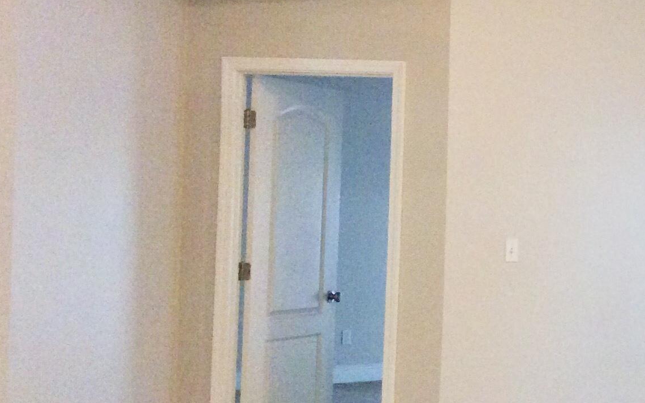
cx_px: 702
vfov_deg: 16.9
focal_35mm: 77
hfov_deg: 25.0
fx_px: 1354
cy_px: 209
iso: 250
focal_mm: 3.3
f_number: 2.4
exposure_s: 1/24
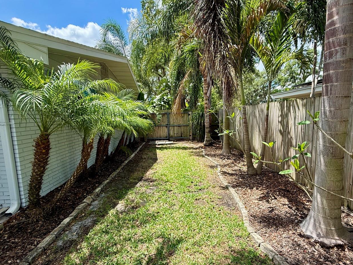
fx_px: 184
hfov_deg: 87.5
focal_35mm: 18
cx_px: 193
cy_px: 138
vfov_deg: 71.6
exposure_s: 1/554
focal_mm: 2.22
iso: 50
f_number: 2.2
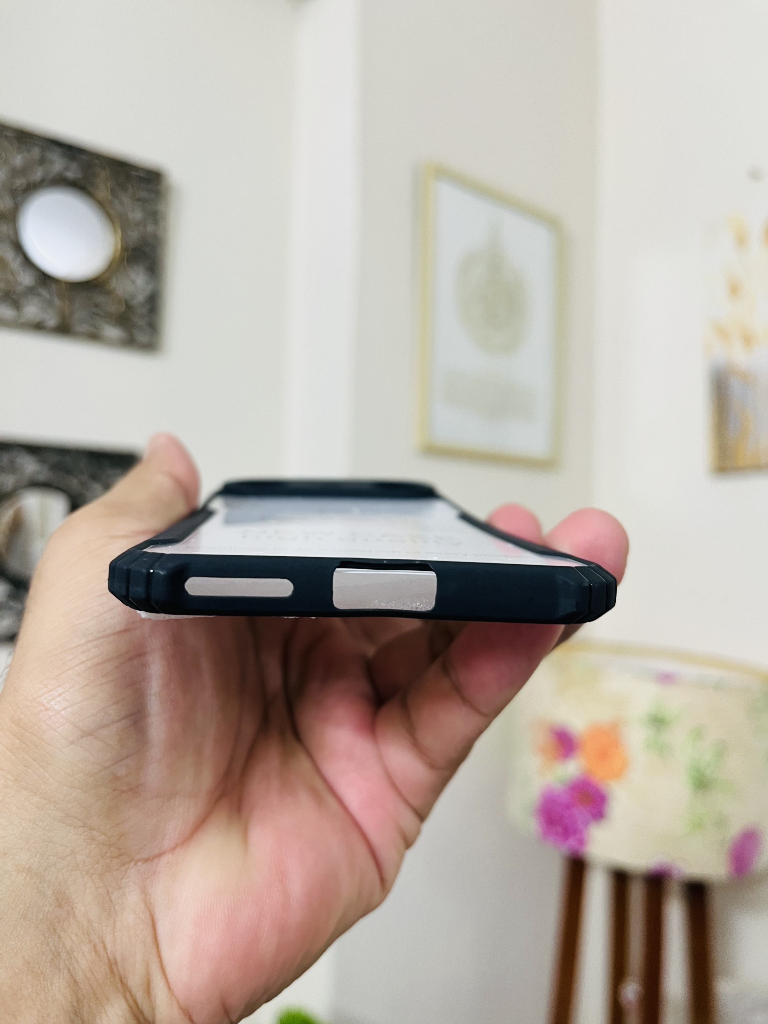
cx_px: 384
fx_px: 769
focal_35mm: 26
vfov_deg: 67.3
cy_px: 512
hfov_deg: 53.1
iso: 80
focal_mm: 5.1
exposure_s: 1/50
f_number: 1.6
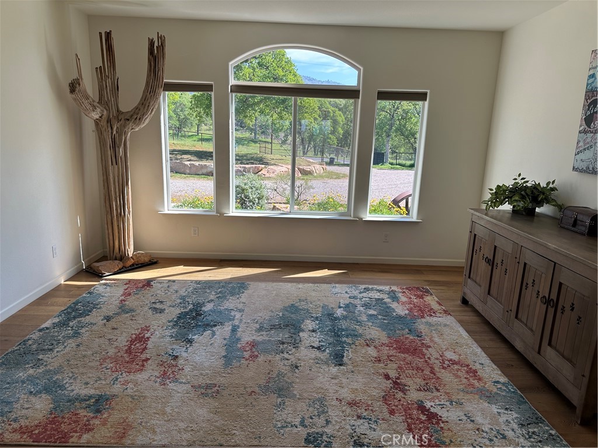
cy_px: 224
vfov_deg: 56.8
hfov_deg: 71.6
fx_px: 415
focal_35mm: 24
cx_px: 299
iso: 80
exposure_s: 1/623
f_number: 1.78
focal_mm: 6.86
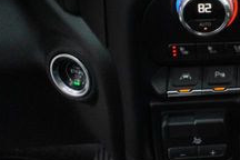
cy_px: -68
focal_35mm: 114
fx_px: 760
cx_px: 508
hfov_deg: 14.3
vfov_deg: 11.6
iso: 640
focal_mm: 16
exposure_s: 1/320
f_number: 4
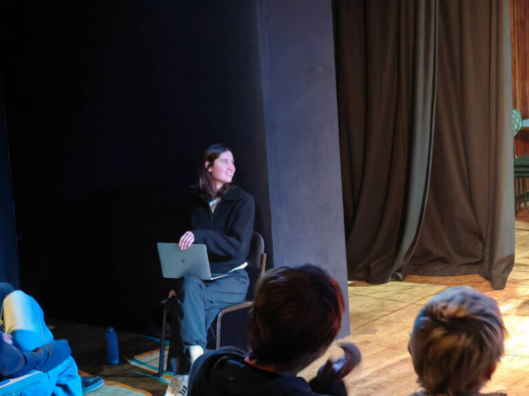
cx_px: 264
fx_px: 1437
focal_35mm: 94
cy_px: 198
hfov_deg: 20.9
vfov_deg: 15.7
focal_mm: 6.4
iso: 3200
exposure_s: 1/14
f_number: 2.4
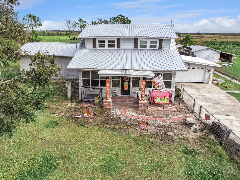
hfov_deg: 69.4
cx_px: 117
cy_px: 89
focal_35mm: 25
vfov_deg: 54.9
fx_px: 173
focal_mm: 12.3
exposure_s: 1/2000
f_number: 2.8
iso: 130
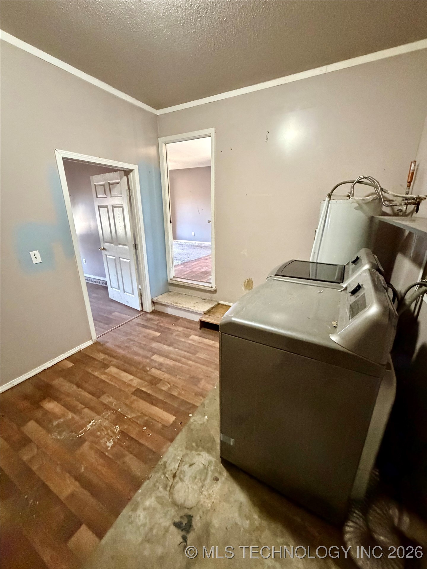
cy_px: 284
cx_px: 214
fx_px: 230
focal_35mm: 14
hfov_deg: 85.7
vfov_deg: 102.1
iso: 1000
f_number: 2.2
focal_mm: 2.22
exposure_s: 1/60
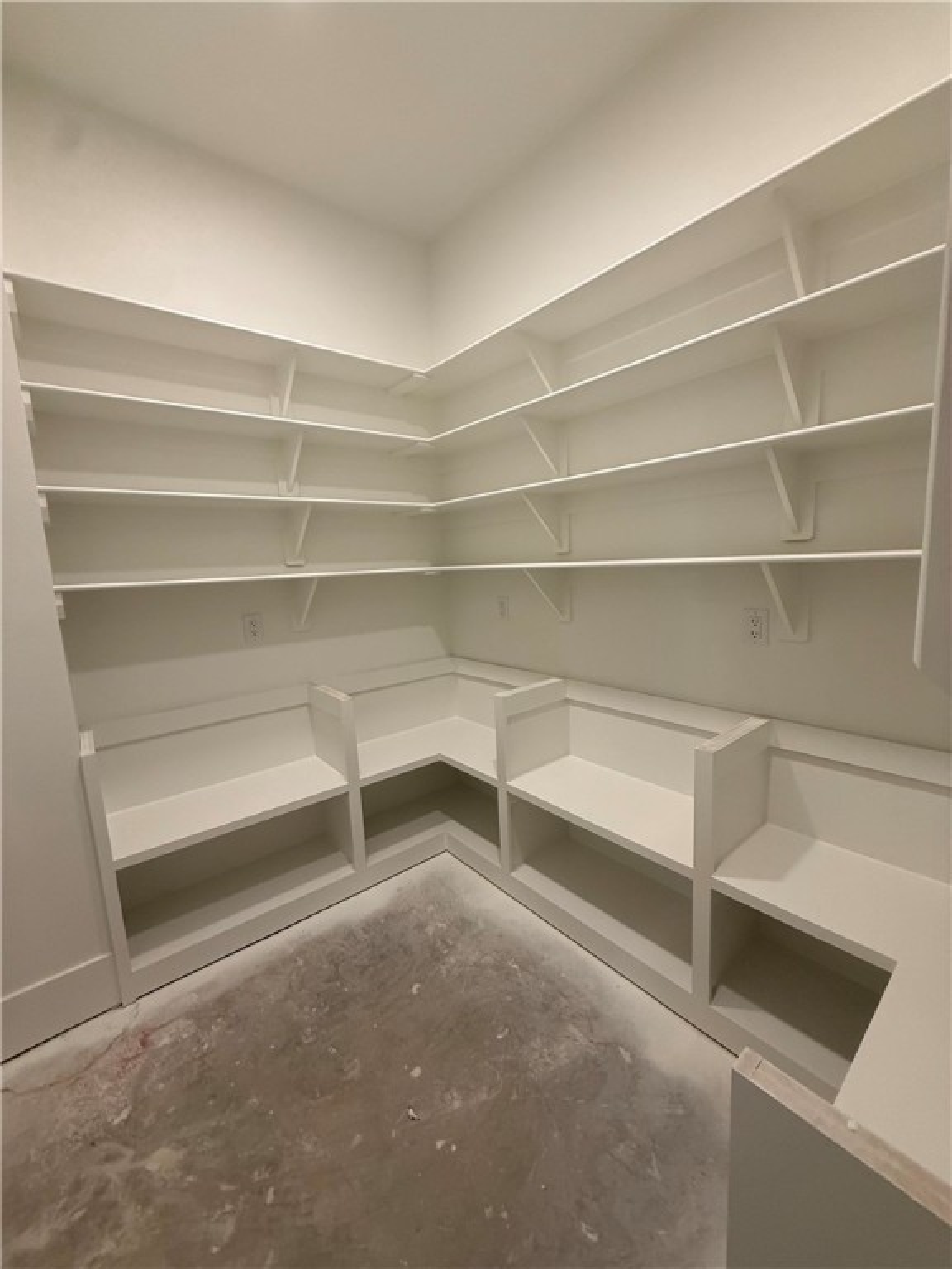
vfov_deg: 102.1
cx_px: 476
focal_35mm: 14
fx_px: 513
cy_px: 634
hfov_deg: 85.7
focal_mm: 2.22
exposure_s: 1/120
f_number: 2.2
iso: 250
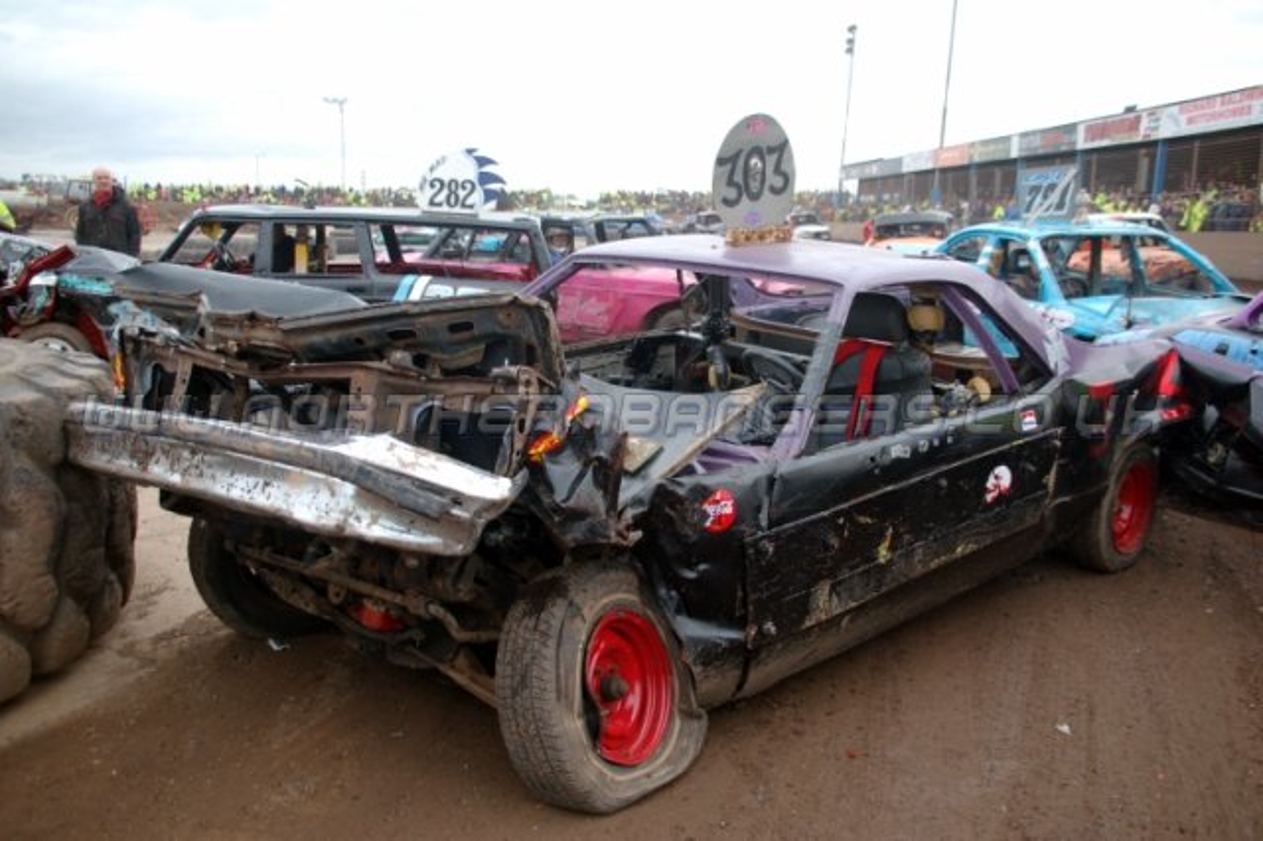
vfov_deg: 39.9
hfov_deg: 57.2
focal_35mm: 33
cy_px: 420
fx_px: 1157
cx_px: 632
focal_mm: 22
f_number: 4
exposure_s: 1/250
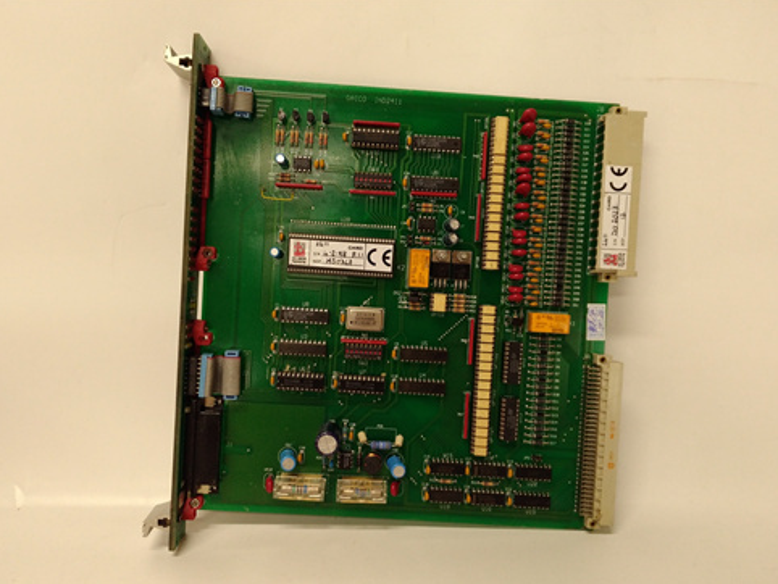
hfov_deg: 63.4
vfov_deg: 49.8
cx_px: 384
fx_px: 630
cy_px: 298
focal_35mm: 28
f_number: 2
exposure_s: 1/33
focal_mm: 3.79
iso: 199
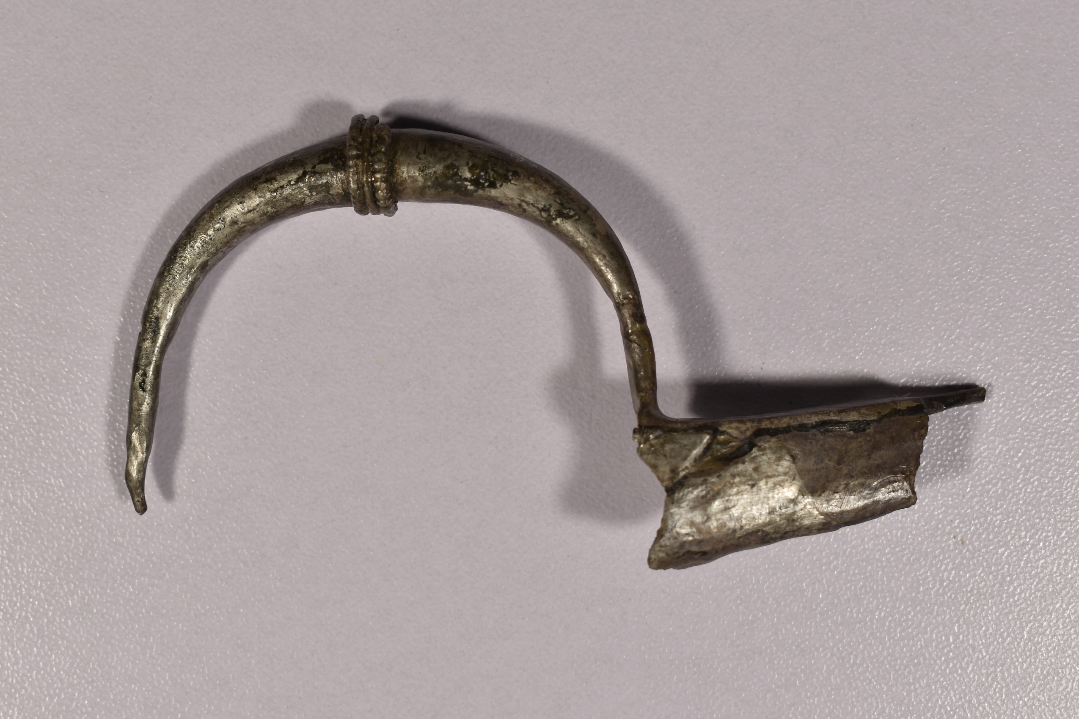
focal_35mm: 60
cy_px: 337
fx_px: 1798
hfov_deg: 33.4
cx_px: 496
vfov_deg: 22.6
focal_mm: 34
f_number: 8
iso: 100
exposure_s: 1/40
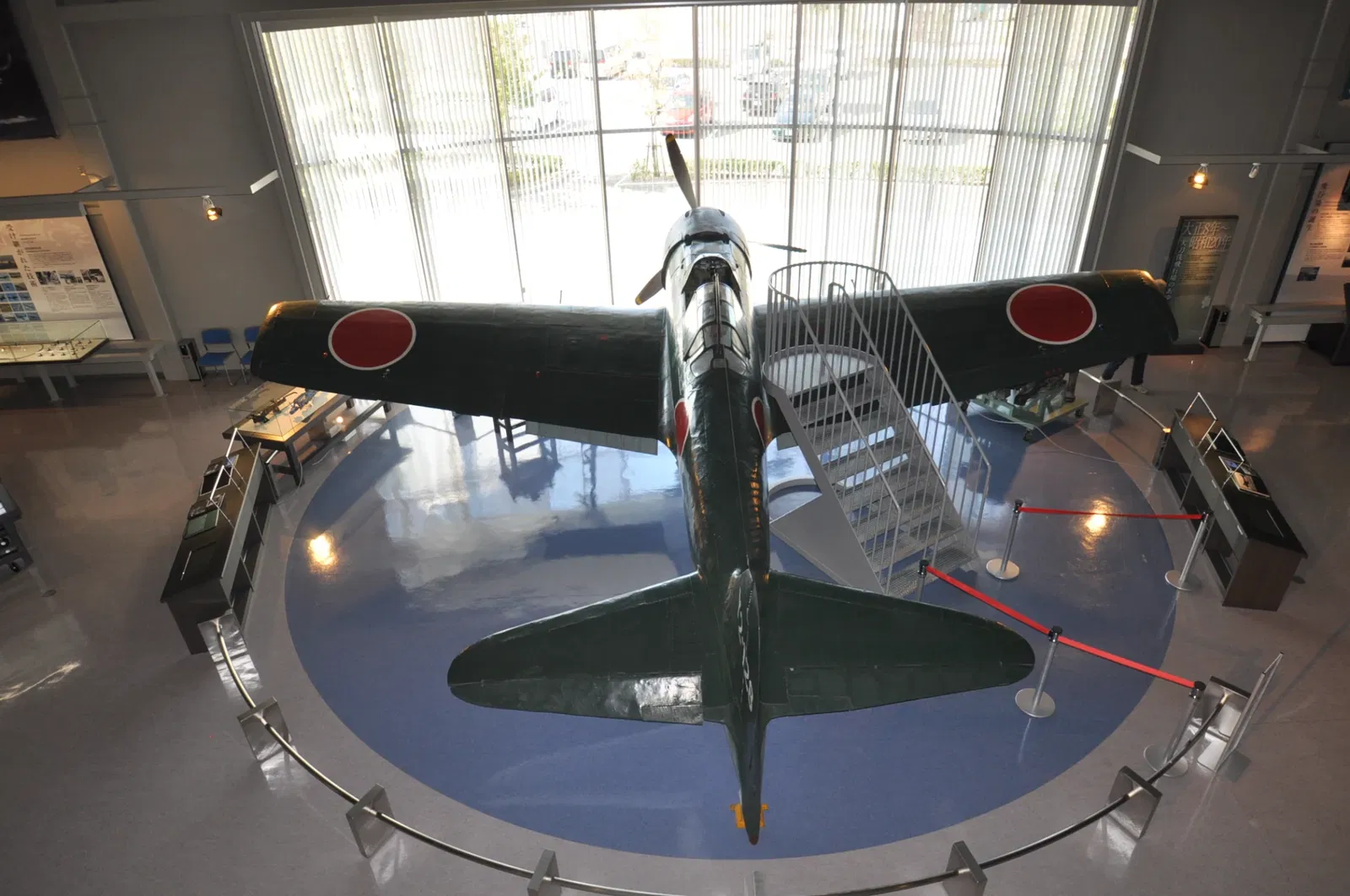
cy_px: 448
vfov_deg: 56.0
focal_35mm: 22
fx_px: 843
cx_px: 675
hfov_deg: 77.4
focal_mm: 15
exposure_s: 1/100
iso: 400
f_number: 5
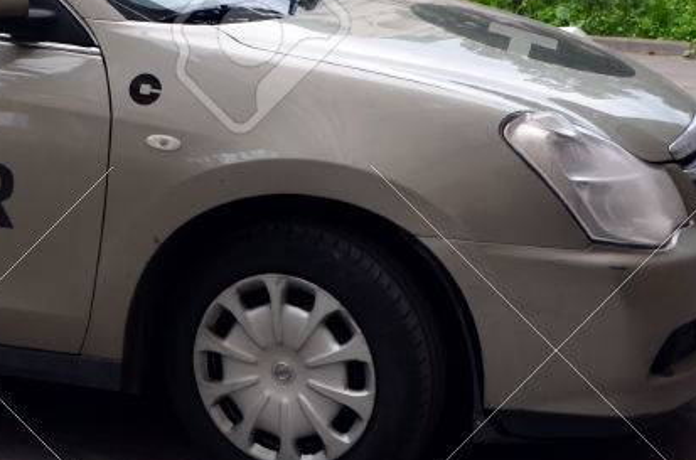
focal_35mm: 104
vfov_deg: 12.9
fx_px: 2005
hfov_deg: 18.9
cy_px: -30
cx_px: -62
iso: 200
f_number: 6.3
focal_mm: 22
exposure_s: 1/160
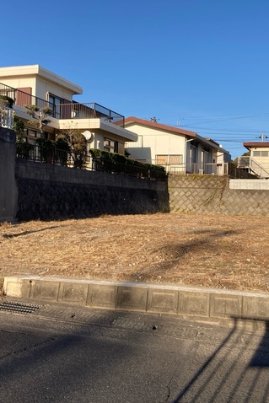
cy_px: 202
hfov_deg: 34.0
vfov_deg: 49.5
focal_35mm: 39
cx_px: 170
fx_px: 437
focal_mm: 3.99
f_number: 1.8
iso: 20
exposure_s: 1/1675
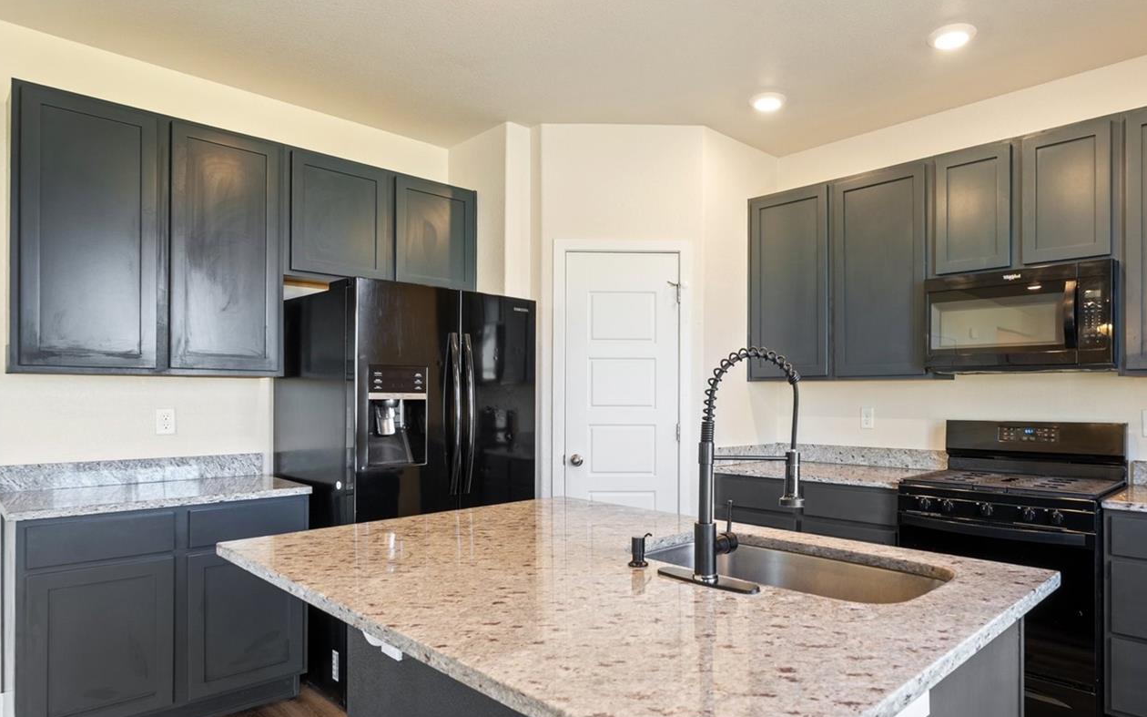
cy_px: 395
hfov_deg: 79.0
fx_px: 688
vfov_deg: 54.9
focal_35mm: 22
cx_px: 674
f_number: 9
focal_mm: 17
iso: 100
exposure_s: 1.3
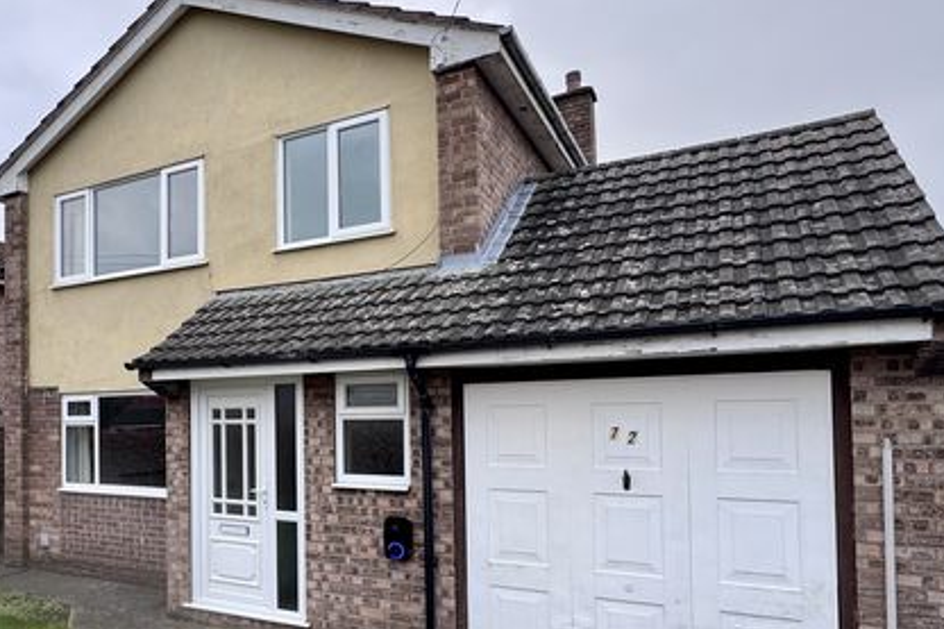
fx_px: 734
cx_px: 245
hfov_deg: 62.1
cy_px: 404
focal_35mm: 28
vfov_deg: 45.8
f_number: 2.2
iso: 64
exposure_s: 1/99
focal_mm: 2.22
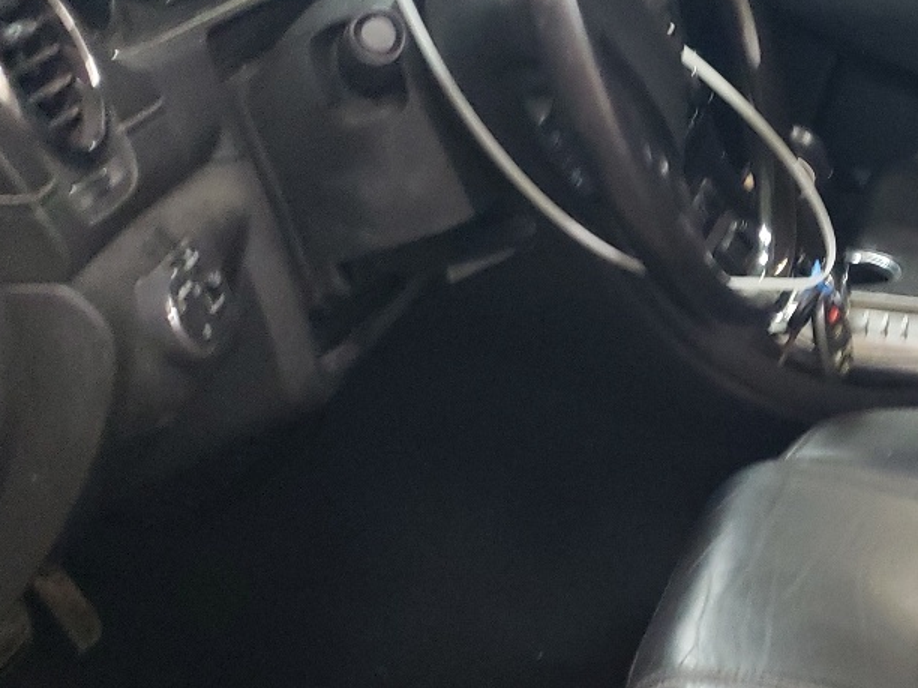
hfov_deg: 26.4
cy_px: 388
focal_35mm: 68
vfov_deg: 21.6
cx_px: 994
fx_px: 1803
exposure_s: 1/24
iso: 388
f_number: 1.5
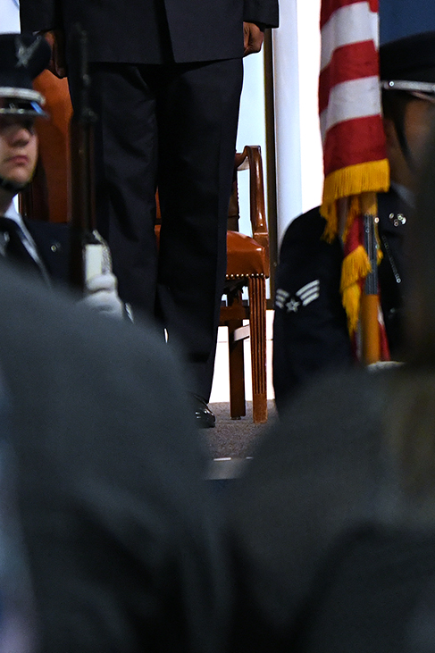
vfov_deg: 8.8
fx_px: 4243
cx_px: 306
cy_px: 214
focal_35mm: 234
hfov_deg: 5.9
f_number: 2.8
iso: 2500
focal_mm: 95
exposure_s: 1/100
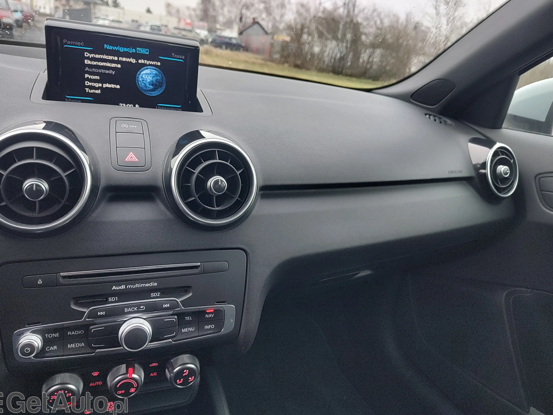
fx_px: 383
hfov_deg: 71.6
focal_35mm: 24
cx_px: 269
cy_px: 203
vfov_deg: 56.8
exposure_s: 1/50
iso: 164
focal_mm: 5.56
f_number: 1.8
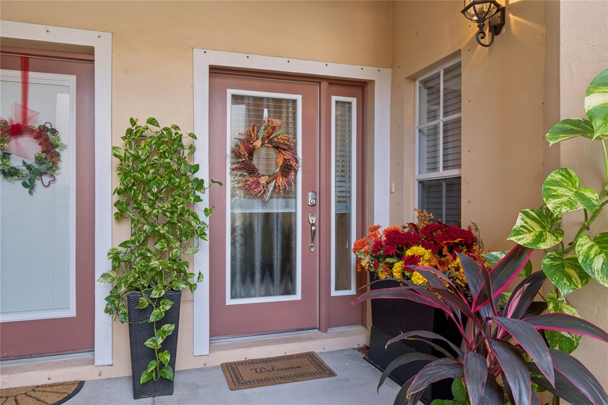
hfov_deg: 73.8
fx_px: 405
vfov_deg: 53.1
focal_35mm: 24
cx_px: 304
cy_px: 202
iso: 100
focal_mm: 16
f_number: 7.1
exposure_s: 1/40
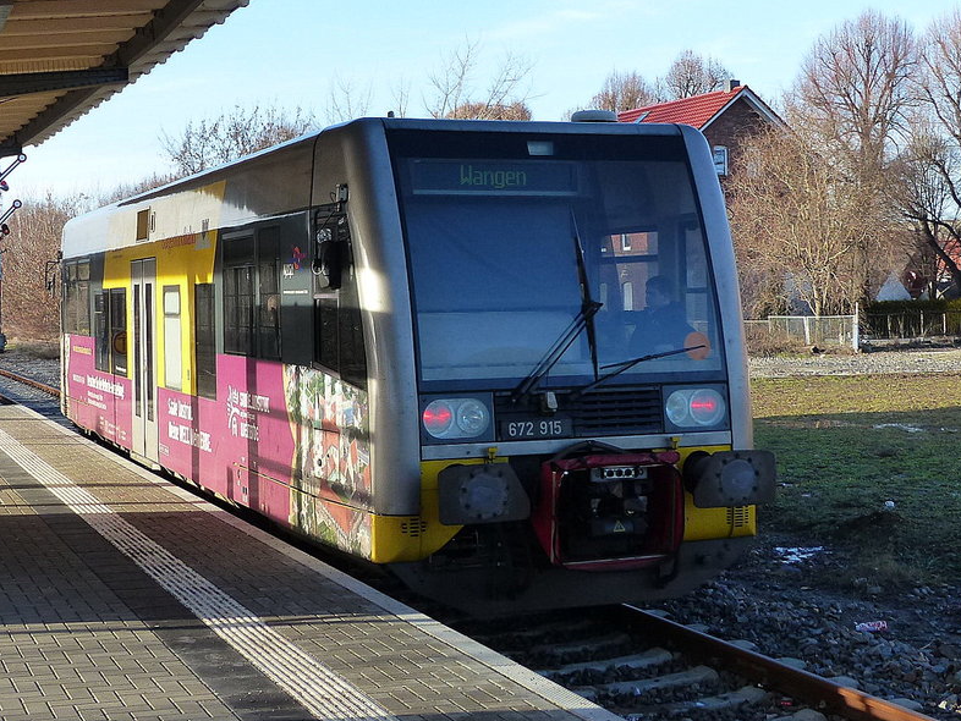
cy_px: 275
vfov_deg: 25.2
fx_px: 1611
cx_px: 419
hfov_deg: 33.2
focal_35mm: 58
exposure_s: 1/320
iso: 160
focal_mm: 6.8
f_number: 4
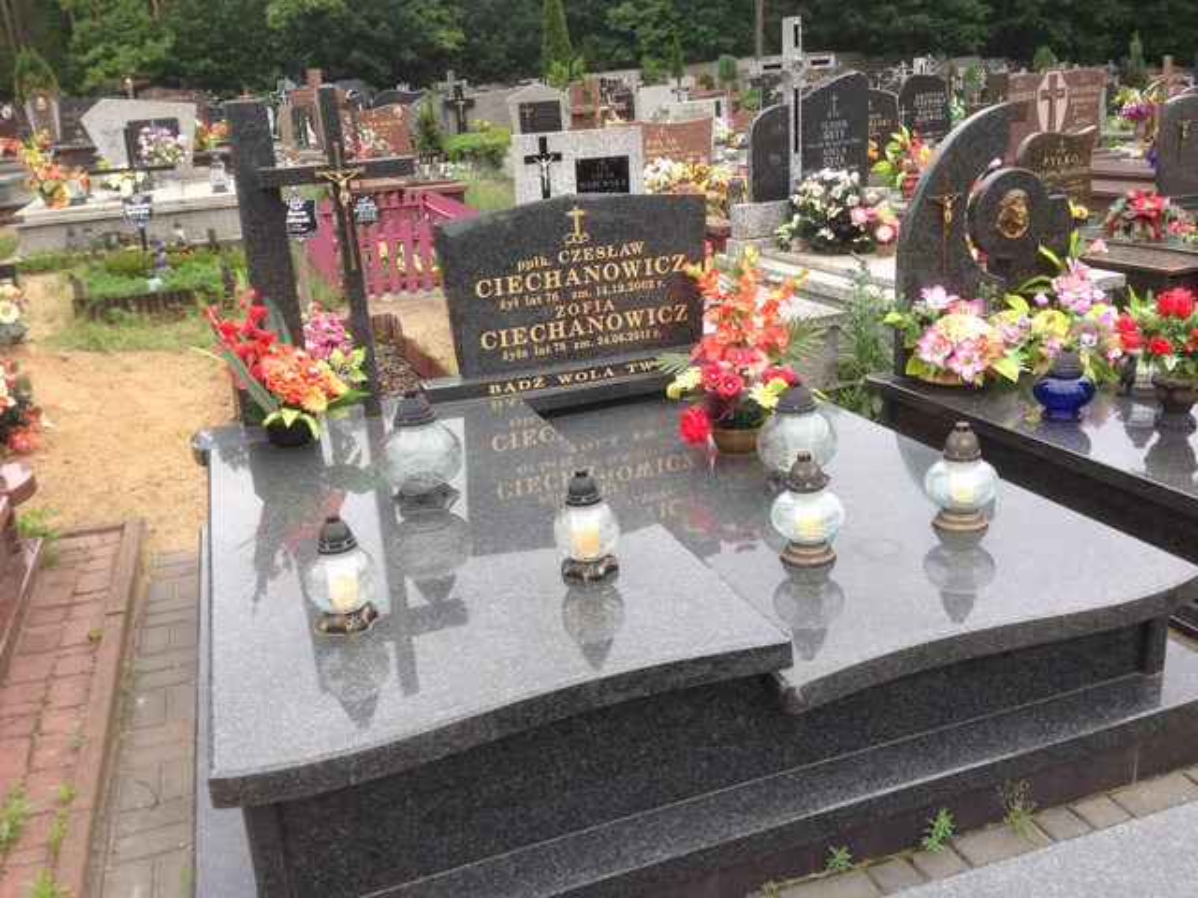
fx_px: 1142
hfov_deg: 55.4
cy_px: 449
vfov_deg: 42.9
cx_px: 599
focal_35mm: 33
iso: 50
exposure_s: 1/471
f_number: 2.4
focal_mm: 4.12
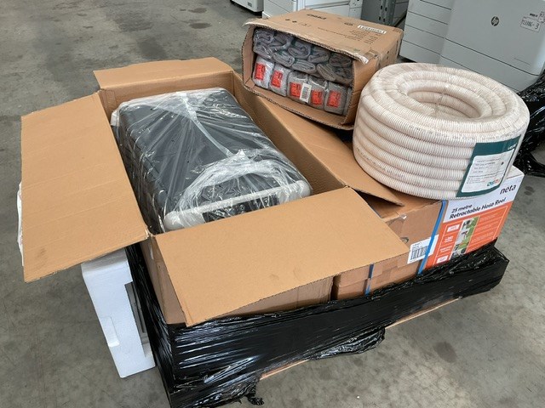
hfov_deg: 61.7
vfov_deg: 48.2
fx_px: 457
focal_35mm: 29
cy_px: 204
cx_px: 272
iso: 64
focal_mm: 3
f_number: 1.8
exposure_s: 1/60
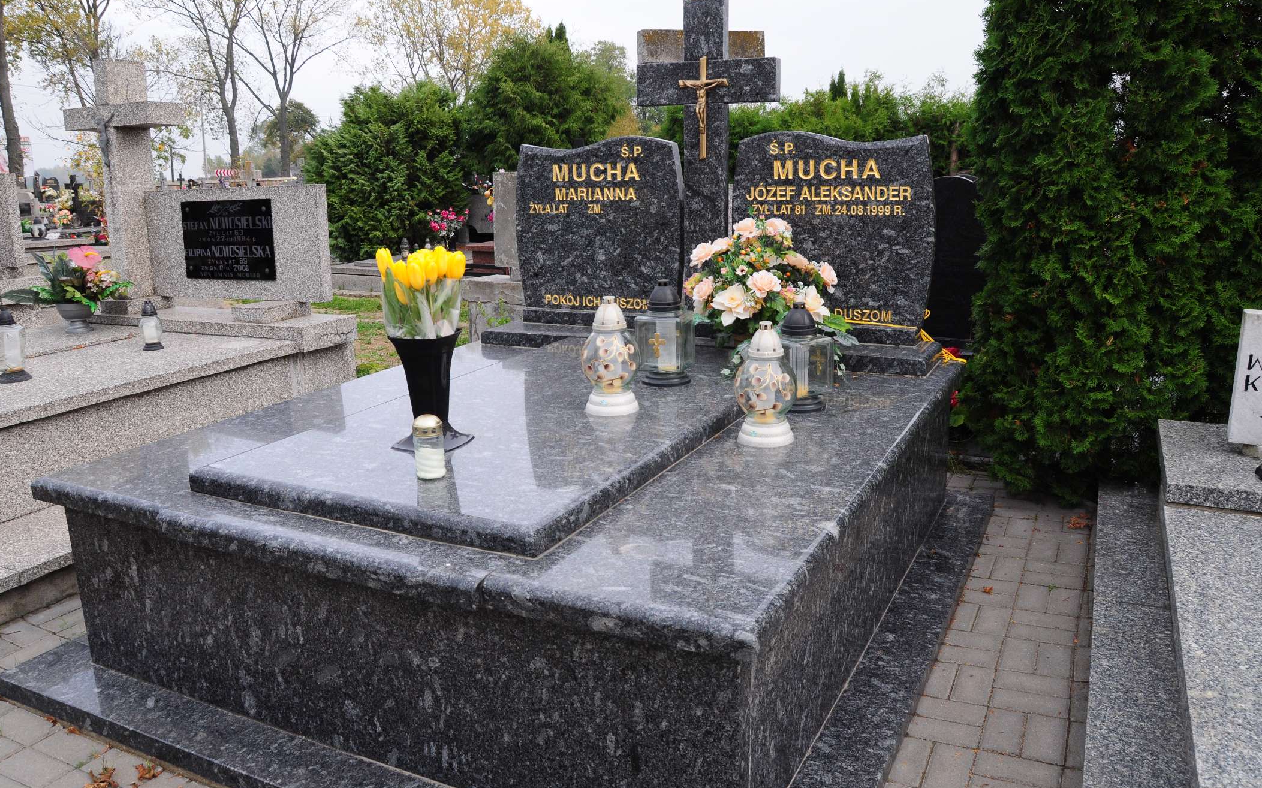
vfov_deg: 44.5
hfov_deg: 66.5
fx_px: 963
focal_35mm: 28
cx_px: 638
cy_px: 367
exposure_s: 1/320
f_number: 7.1
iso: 500
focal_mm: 18
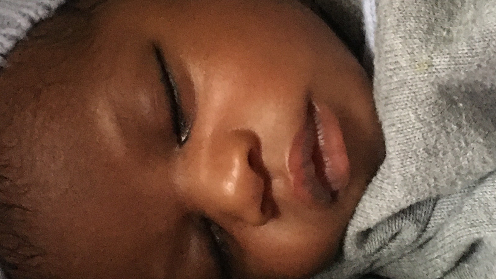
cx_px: 315
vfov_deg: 14.9
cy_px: 119
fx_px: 1065
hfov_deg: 26.1
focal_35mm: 81
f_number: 2.2
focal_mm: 4.15
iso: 320
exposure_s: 1/17
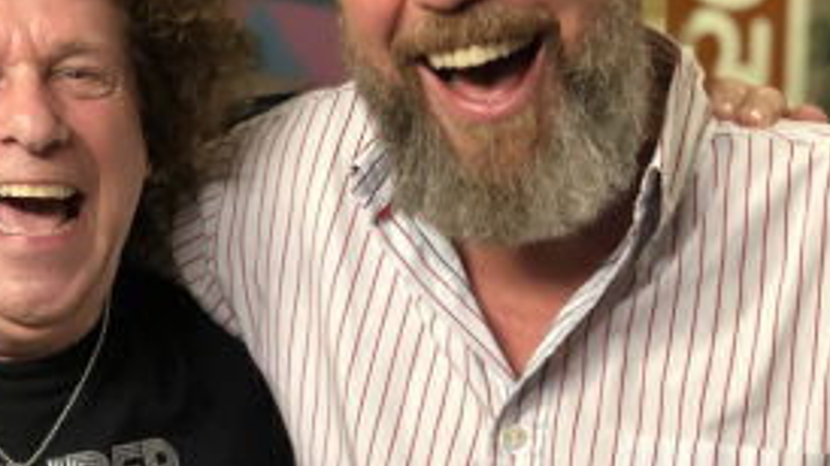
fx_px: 2266
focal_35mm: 103
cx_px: 176
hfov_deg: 20.5
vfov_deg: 11.7
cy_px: 150
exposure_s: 1/33
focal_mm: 6
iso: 125
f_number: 2.4
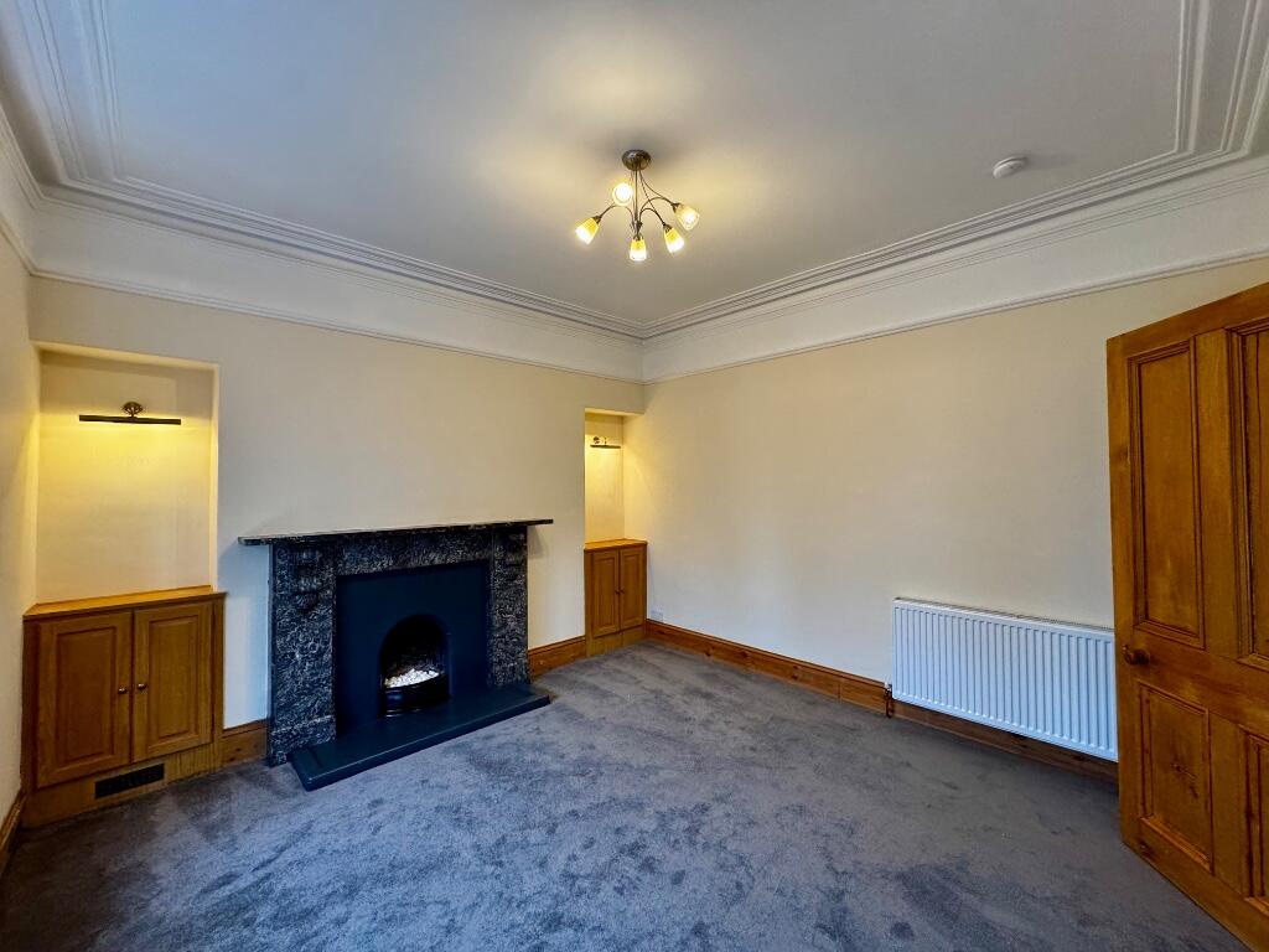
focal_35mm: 14
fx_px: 513
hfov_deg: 102.1
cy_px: 476
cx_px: 634
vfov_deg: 85.7
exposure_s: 1/99
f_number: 2.2
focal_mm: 2.22
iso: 250
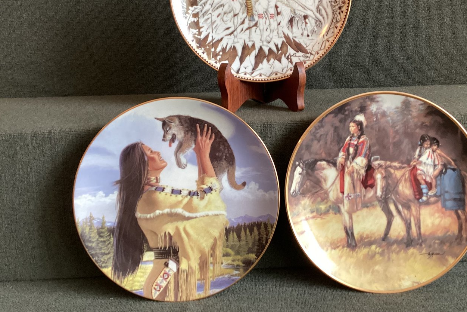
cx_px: 275
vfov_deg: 33.9
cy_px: 105
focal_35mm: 39
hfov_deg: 49.3
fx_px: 506
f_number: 2.4
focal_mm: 3.3
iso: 250
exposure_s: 1/60
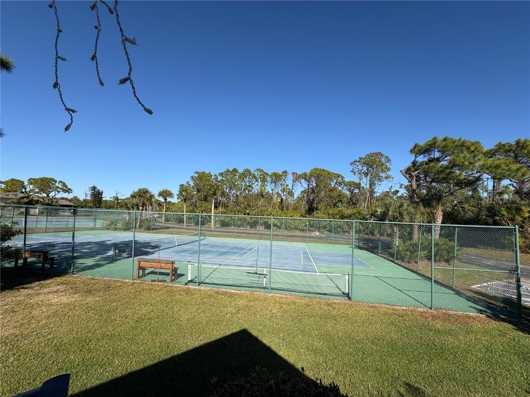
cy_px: 198
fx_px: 214
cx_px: 265
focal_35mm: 14
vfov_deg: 85.7
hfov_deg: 102.1
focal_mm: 2.22
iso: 50
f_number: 2.2
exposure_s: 1/2342
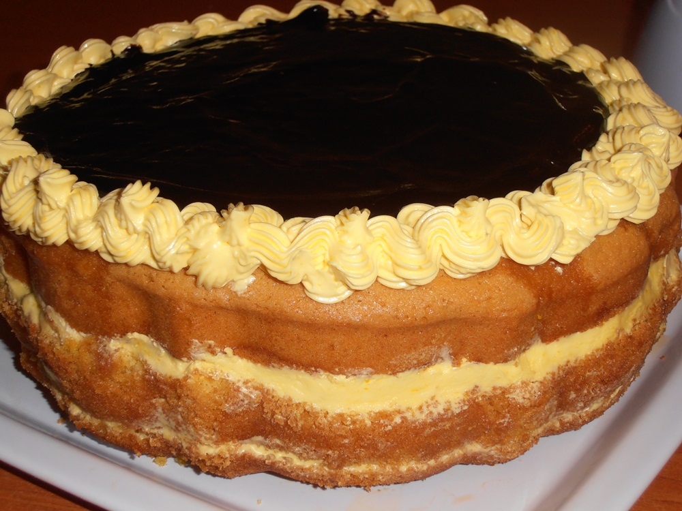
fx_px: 1359
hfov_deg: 28.2
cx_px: 341
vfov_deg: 21.3
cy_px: 256
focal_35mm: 69
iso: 100
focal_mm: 12.29
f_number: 4.8
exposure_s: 1/40
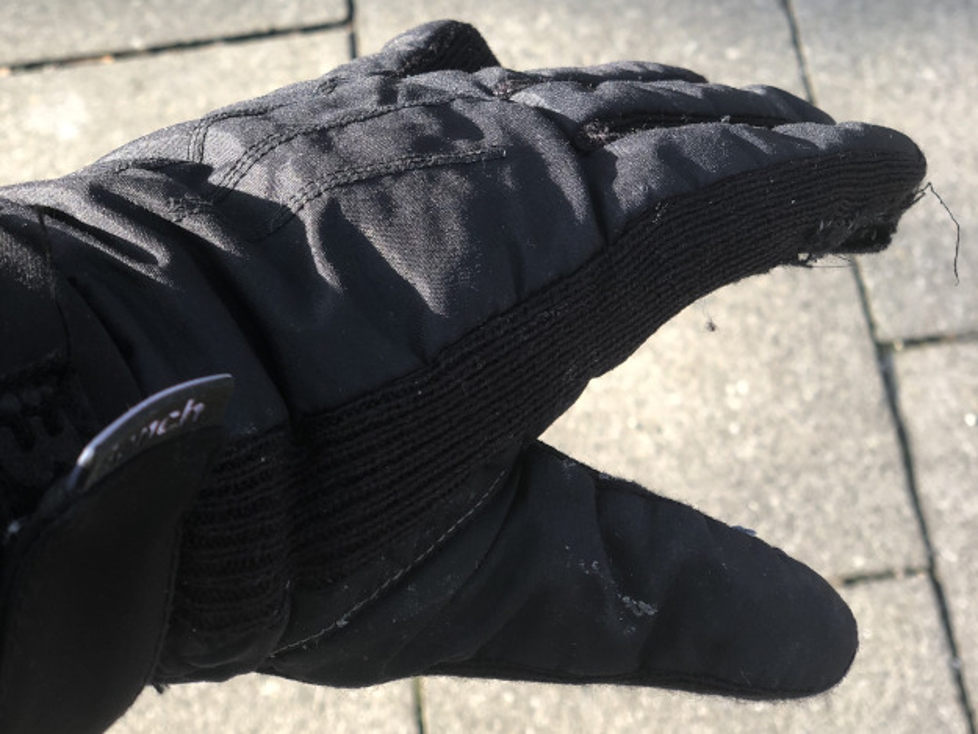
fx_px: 1469
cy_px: 367
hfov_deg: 36.8
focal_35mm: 52
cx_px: 489
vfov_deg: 28.0
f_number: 2.4
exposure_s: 1/120
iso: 20
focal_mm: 6
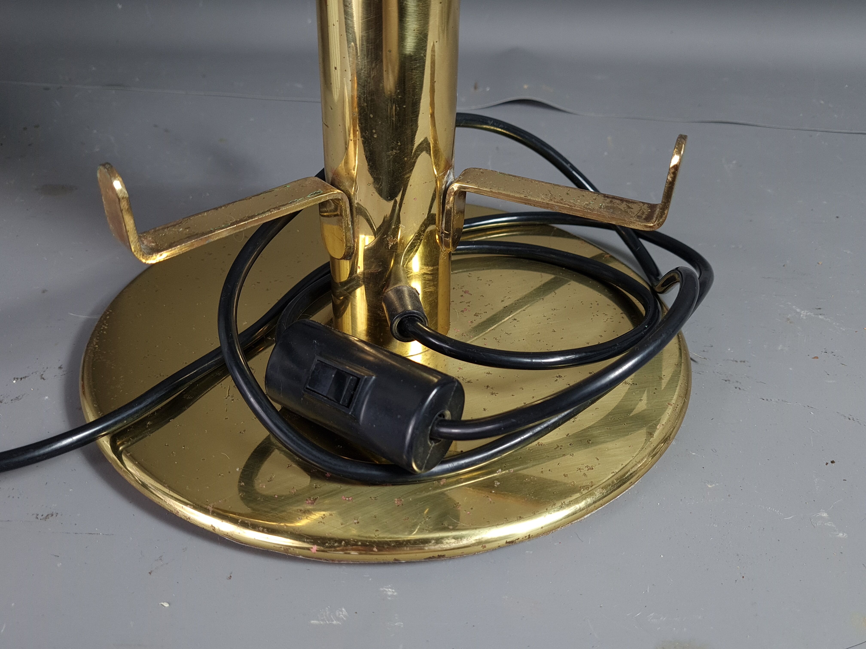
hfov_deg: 67.3
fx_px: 650
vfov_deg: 53.1
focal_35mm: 26
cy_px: 324
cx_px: 433
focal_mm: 5.4
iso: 50
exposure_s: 1/50
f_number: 1.8
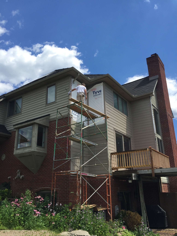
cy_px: 118
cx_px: 88
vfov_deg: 61.7
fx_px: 198
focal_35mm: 29
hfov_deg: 48.2
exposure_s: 1/1883
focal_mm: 4.15
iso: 32
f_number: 2.2
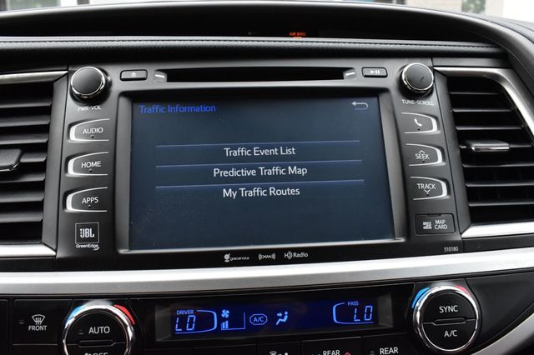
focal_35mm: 33
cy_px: 178
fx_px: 489
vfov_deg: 39.9
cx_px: 267
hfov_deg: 57.2
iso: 2500
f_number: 10
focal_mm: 22
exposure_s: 1/200
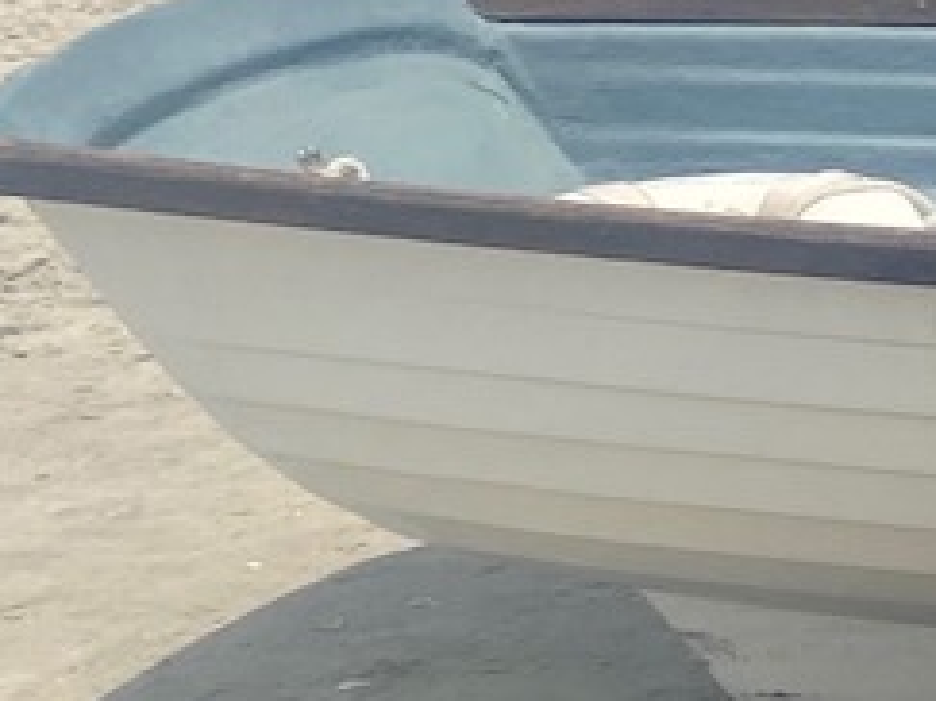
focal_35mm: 137
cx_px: 2434
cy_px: 273
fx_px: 3703
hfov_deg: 11.3
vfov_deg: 10.8
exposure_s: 1/5236
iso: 32
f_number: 1.8
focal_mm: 4.25
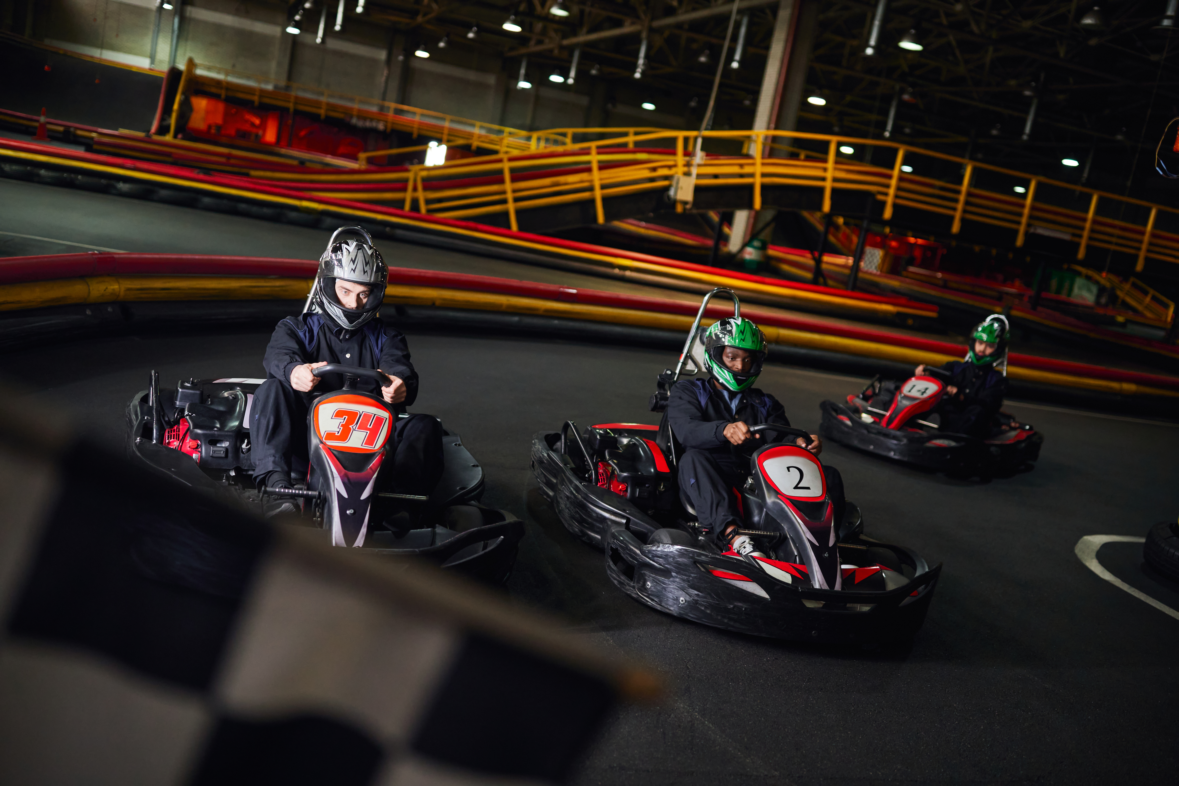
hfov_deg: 54.4
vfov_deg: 37.9
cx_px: 590
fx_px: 1146
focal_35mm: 35
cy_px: 393
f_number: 1.4
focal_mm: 35
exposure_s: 1/250
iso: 1600
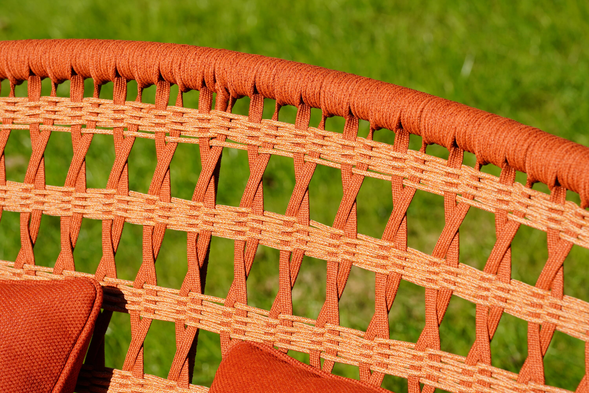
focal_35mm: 170
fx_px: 2782
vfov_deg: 8.1
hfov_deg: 12.1
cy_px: 196
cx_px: 294
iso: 200
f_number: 13
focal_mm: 170
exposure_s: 1/250
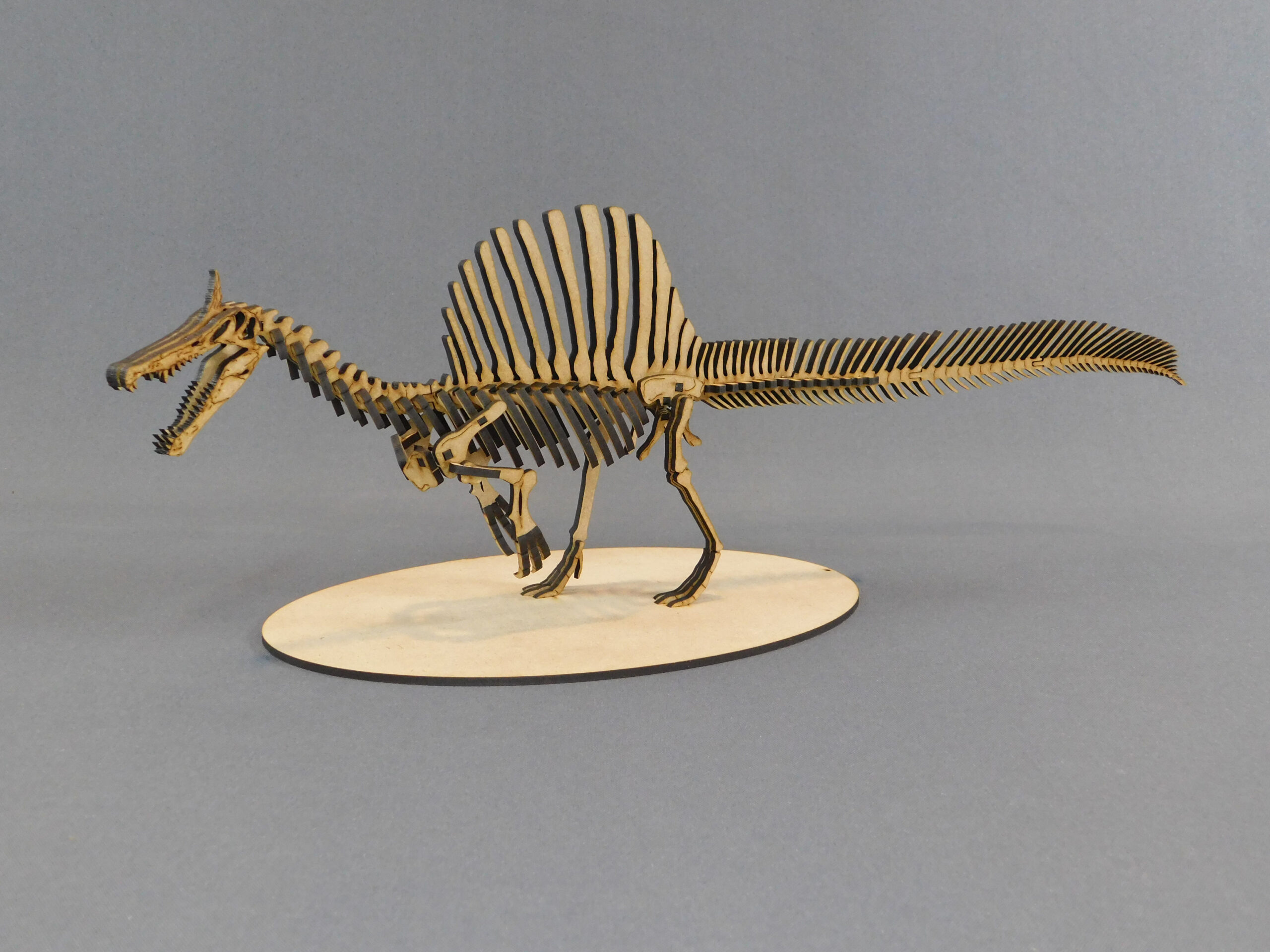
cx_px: 635
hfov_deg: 51.4
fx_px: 1321
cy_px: 476
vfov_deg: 39.7
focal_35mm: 36
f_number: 3.5
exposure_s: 1/13
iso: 400
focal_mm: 6.3
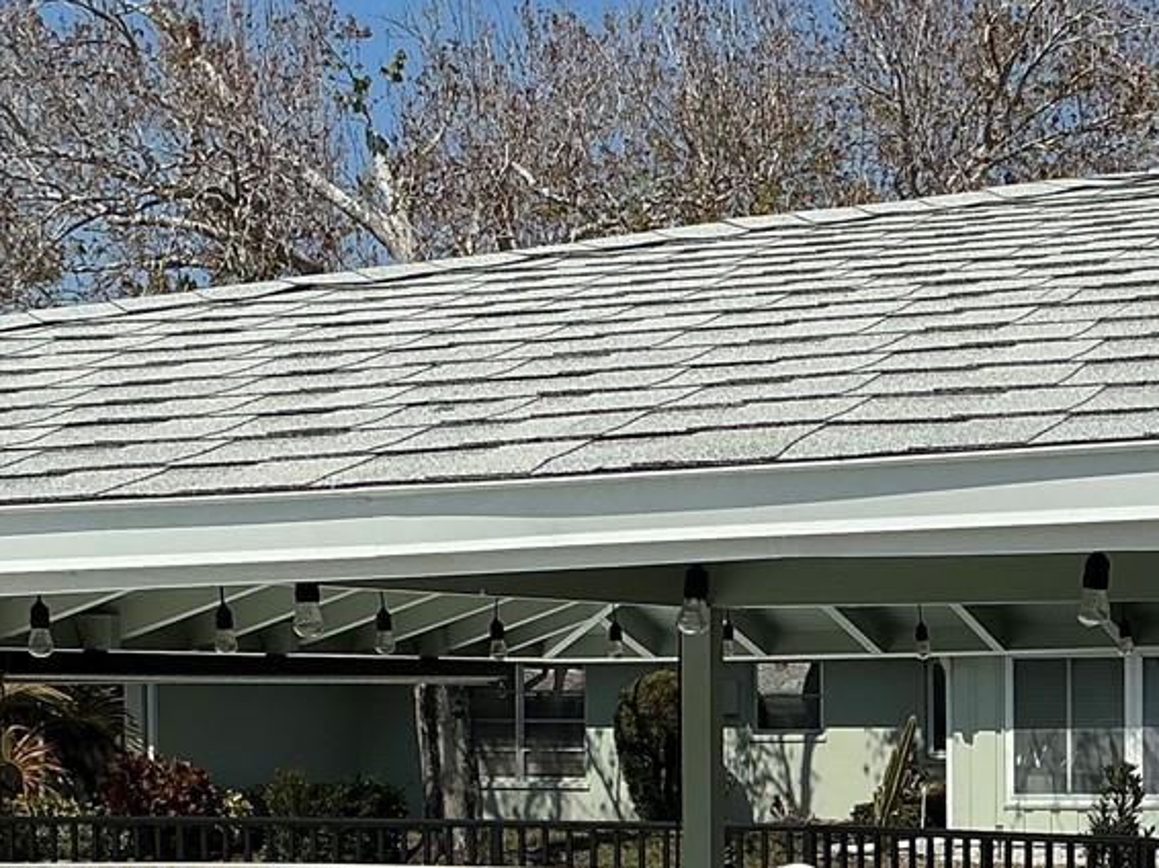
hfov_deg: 23.5
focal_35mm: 82
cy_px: 800
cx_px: 913
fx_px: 2744
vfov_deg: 17.7
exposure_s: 1/4065
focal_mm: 3
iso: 25
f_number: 1.8
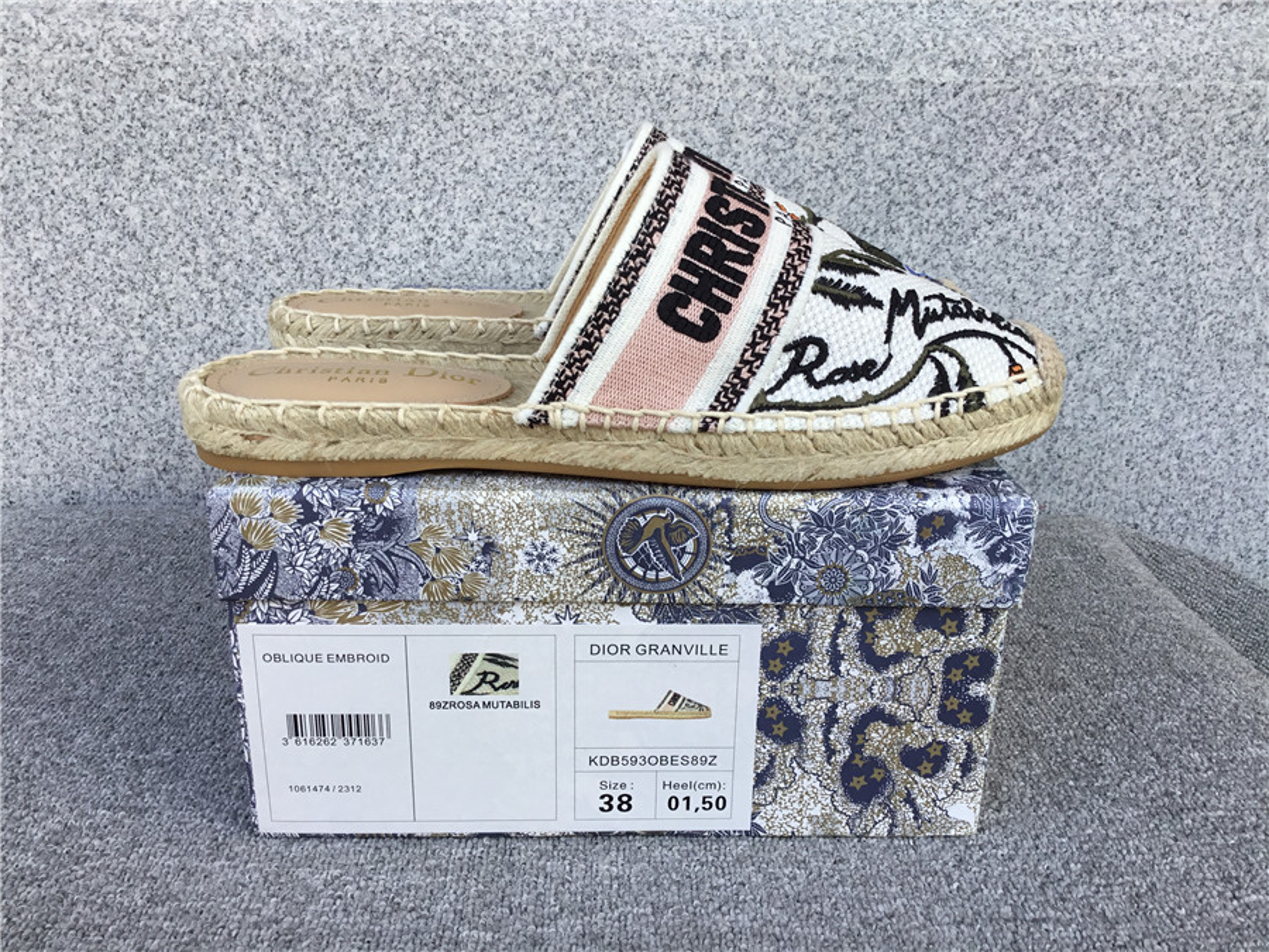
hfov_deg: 58.4
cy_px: 476
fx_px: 1136
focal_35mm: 31
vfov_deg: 45.4
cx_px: 634
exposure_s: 1/117
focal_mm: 3.3
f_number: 2.4
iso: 25
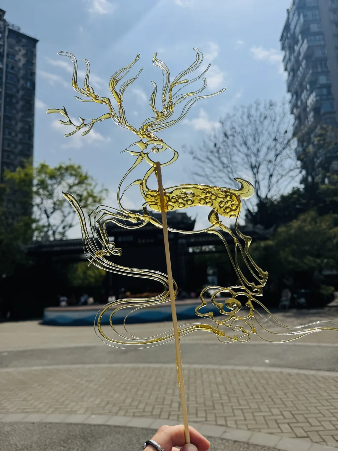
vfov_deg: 71.6
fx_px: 312
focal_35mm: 24
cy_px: 226
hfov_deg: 56.8
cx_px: 169
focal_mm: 6.76
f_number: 1.78
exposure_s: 1/15152
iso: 64
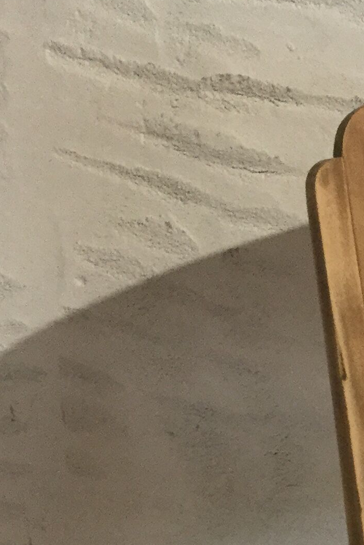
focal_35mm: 100
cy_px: 614
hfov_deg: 12.7
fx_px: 1516
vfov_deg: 19.5
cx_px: 617
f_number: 2.4
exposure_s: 1/33
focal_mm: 3.3
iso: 125
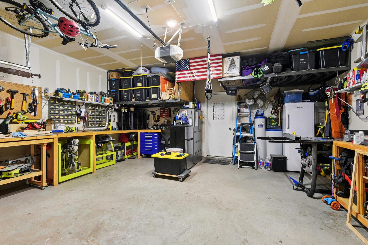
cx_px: 184
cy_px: 122
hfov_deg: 96.7
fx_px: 164
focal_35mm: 16
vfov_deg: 73.7
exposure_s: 1/15
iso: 4000
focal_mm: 16
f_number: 8
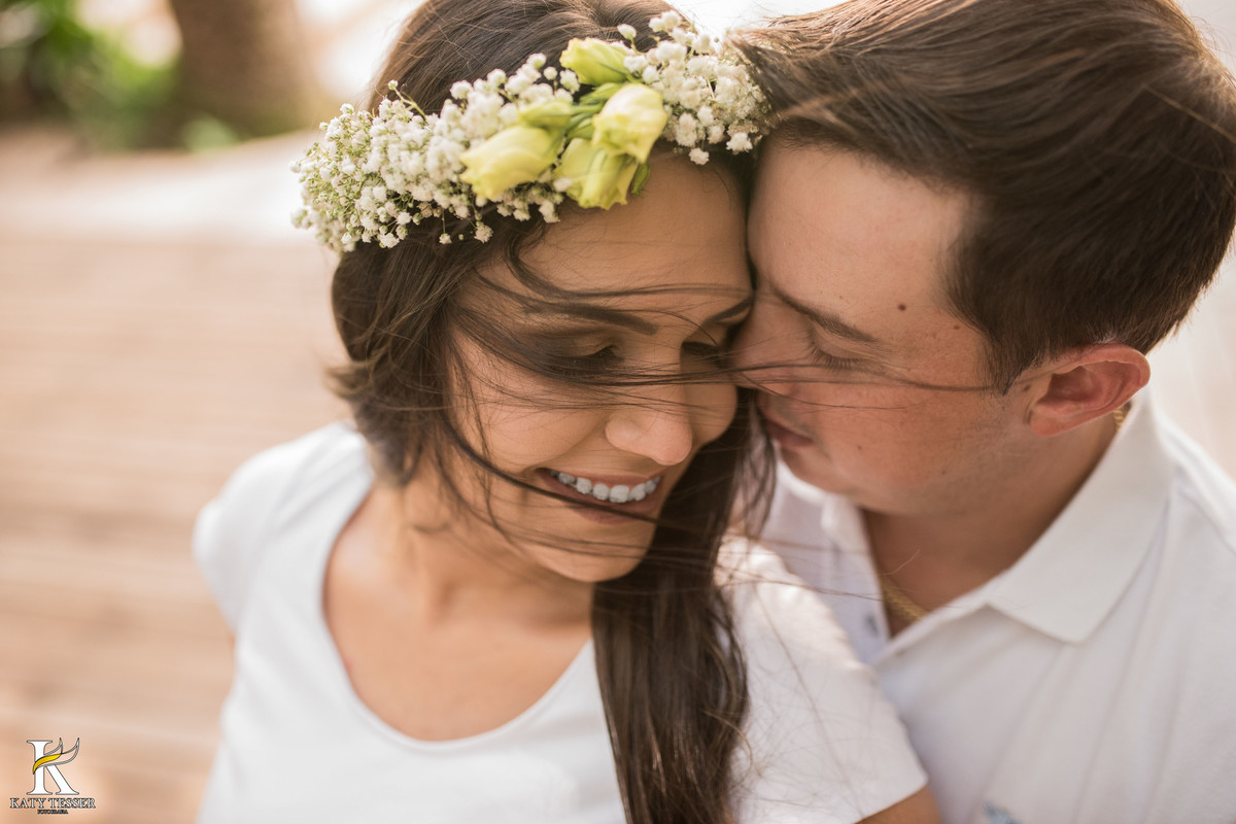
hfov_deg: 54.4
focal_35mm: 35
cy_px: 412
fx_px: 1202
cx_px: 618
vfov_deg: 37.9
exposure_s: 1/250
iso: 1000
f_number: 2
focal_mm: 35
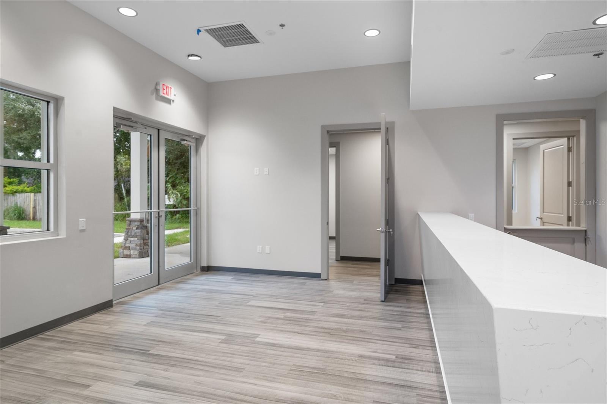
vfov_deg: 67.4
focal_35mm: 18
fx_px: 303
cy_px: 202
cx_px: 304
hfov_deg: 90.0
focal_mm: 18
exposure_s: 1/2
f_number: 8
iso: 320
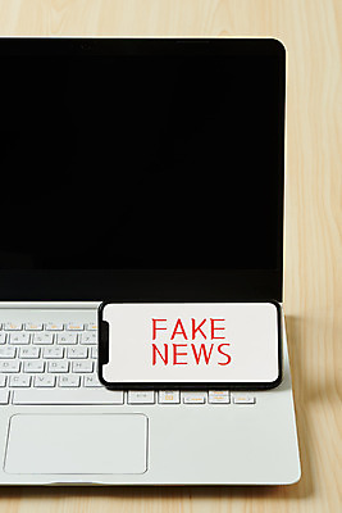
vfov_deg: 19.4
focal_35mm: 105
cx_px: 171
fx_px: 1495
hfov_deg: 13.1
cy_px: 256
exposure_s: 1.6
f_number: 18
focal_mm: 105
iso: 100
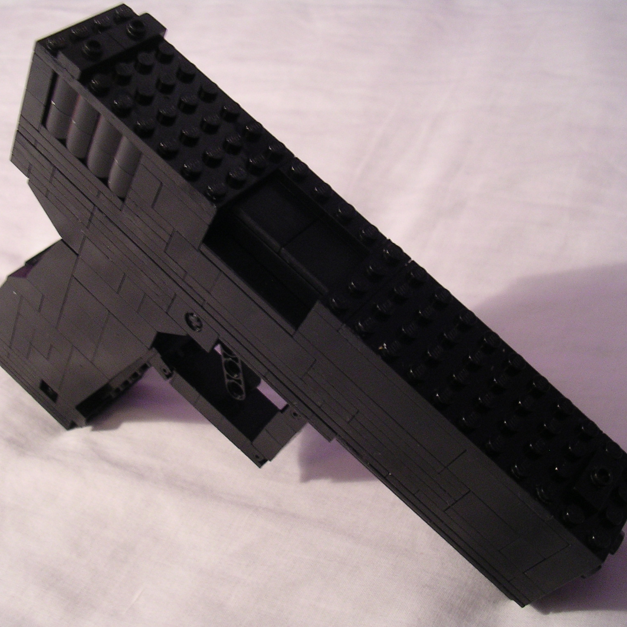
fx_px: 922
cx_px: 292
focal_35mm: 45
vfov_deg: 37.6
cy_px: 314
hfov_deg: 37.5
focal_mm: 5.8
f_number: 2.8
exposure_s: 1/3.5
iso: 181
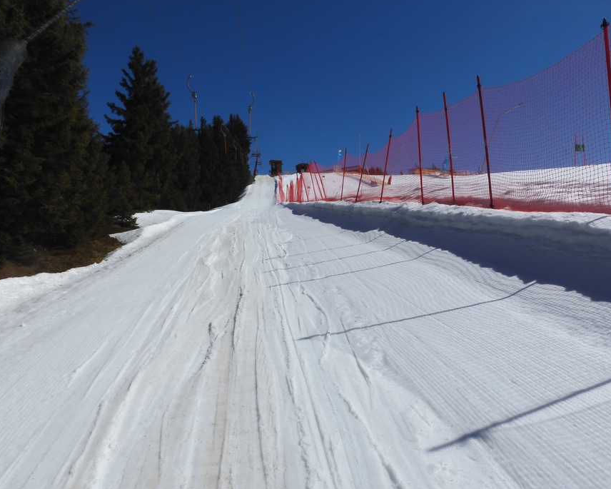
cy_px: 236
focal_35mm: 26
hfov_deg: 66.0
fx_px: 470
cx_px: 294
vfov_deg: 54.9
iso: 100
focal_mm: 4.3
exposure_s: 1/1600
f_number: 5.6
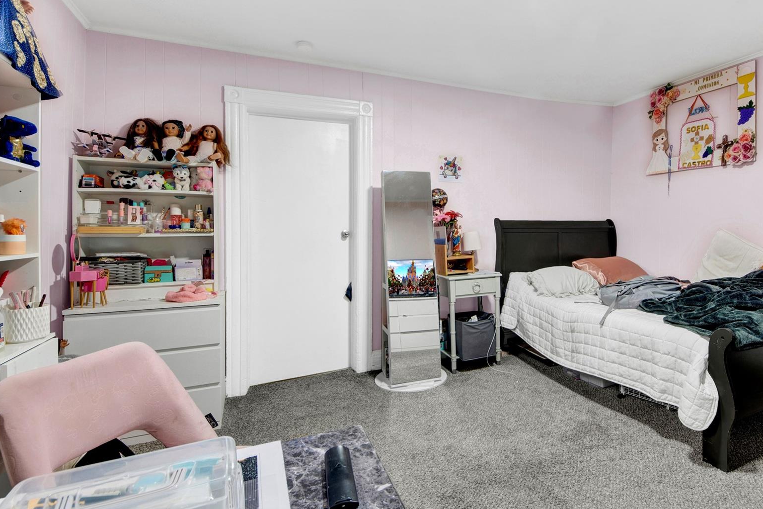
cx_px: 449
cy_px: 248
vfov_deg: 70.4
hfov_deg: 92.3
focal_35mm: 17
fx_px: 360
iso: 100
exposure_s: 1/1.25
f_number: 8
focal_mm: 8.5
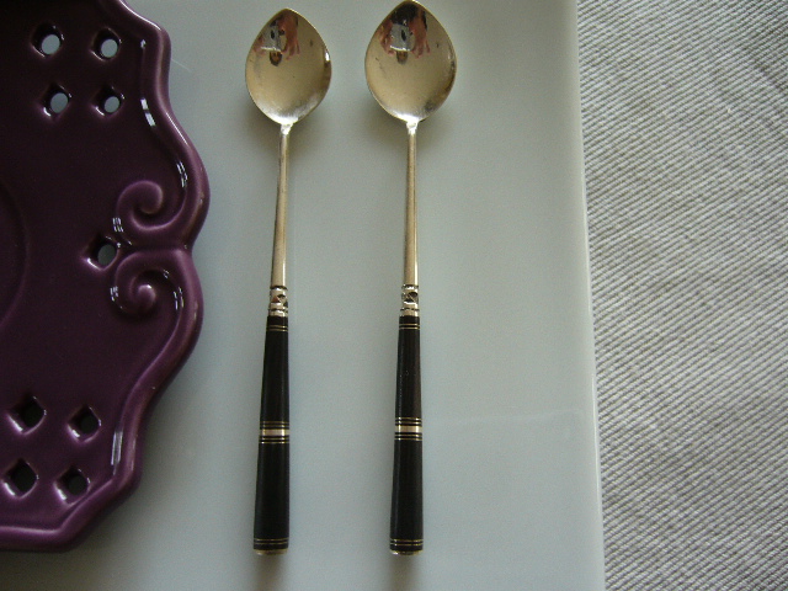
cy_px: 296
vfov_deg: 40.7
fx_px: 797
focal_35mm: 35
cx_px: 394
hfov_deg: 52.6
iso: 100
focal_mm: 5.8
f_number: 2.8
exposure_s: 1/25
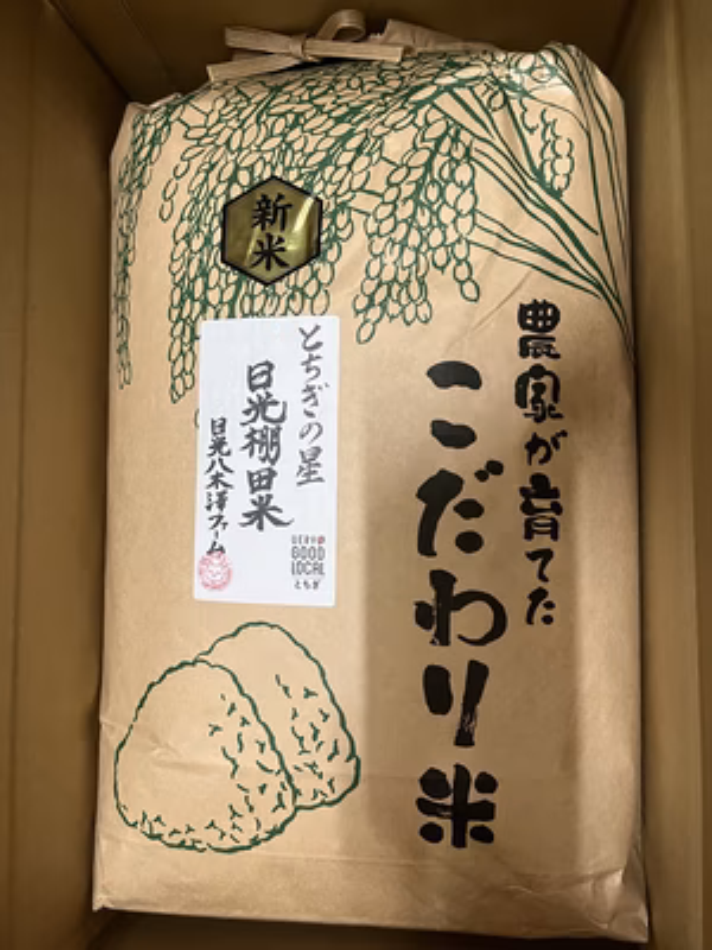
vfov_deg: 67.3
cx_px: 356
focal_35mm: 26
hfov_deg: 53.1
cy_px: 475
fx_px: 713
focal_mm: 5.1
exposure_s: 1/60
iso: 400
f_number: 1.6
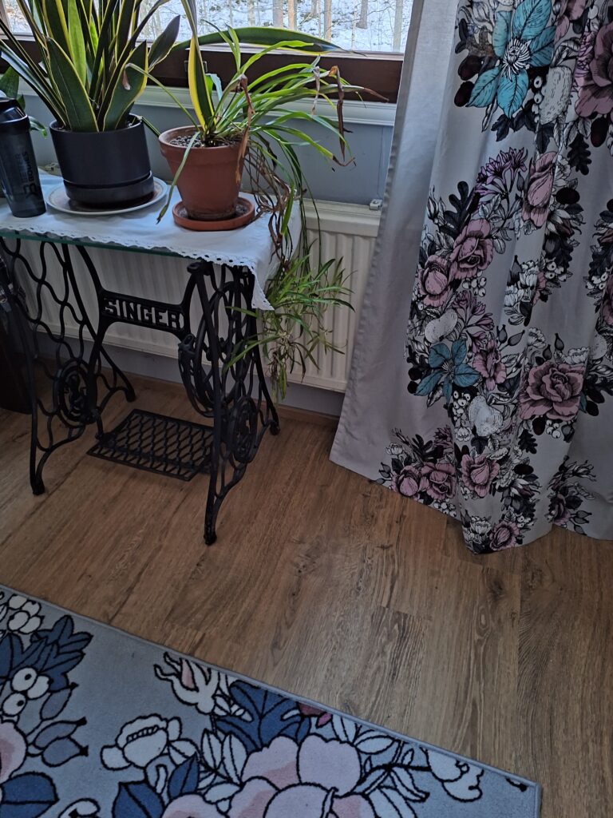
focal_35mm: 23
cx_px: 306
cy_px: 409
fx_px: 543
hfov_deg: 58.9
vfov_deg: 73.9
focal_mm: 5.54
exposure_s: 1/20
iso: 1000
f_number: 1.8
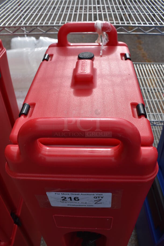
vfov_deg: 61.9
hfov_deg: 43.7
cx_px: 82
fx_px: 205
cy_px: 123
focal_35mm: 30
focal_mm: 20
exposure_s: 1/250
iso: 125
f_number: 8
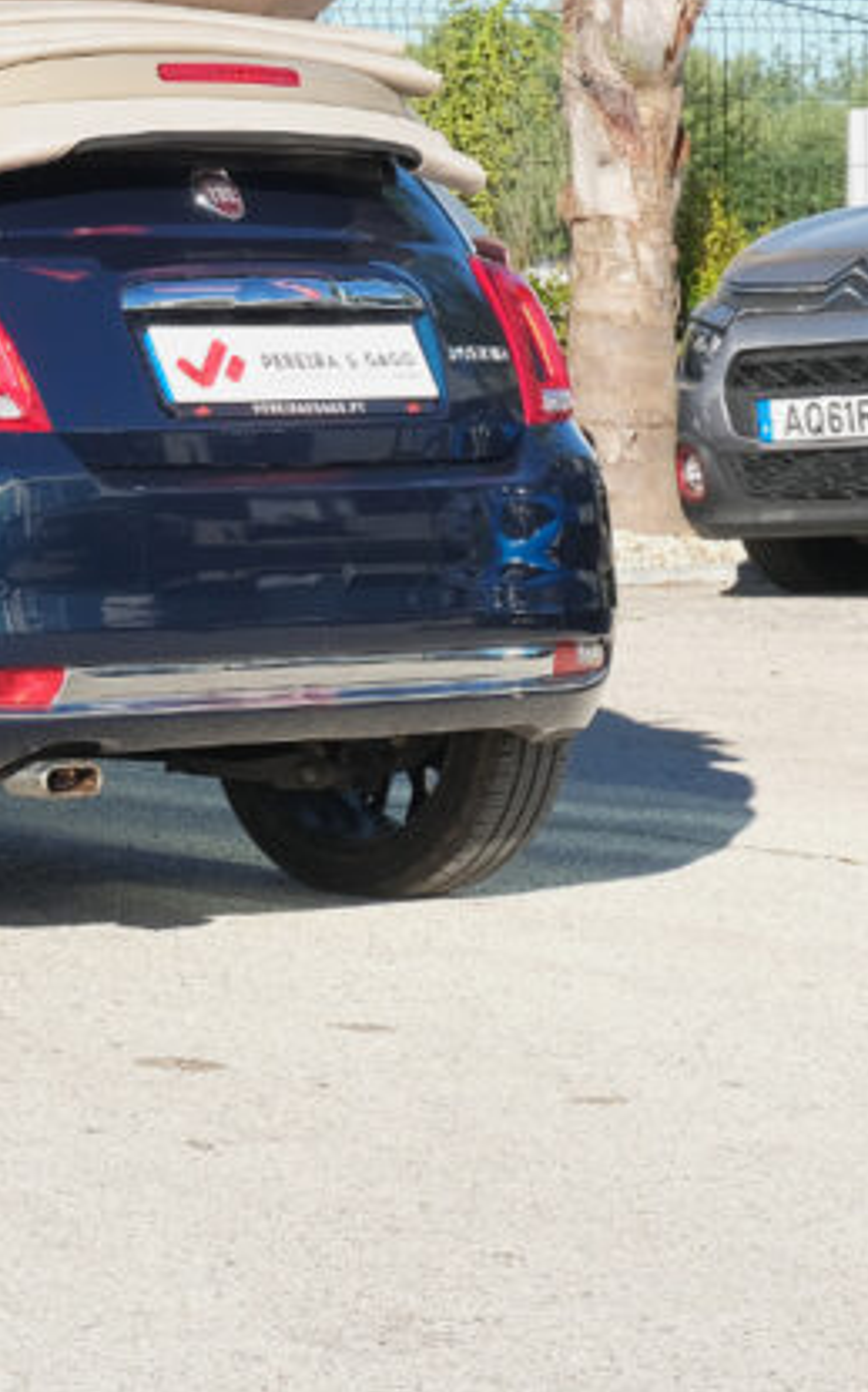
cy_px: 347
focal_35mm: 171
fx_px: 6479
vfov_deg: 12.2
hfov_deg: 7.6
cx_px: -355
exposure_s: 1/125
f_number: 9
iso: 160
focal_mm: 45
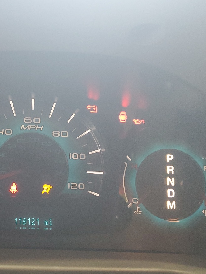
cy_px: 151
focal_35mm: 48
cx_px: 29
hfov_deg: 29.3
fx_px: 381
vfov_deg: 39.6
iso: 285
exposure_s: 1/24
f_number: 1.5
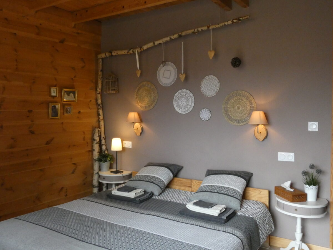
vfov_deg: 45.4
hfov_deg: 58.4
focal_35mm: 31
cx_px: 166
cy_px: 125
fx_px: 298
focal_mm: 5.5
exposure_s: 1/80
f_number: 5.6
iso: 800
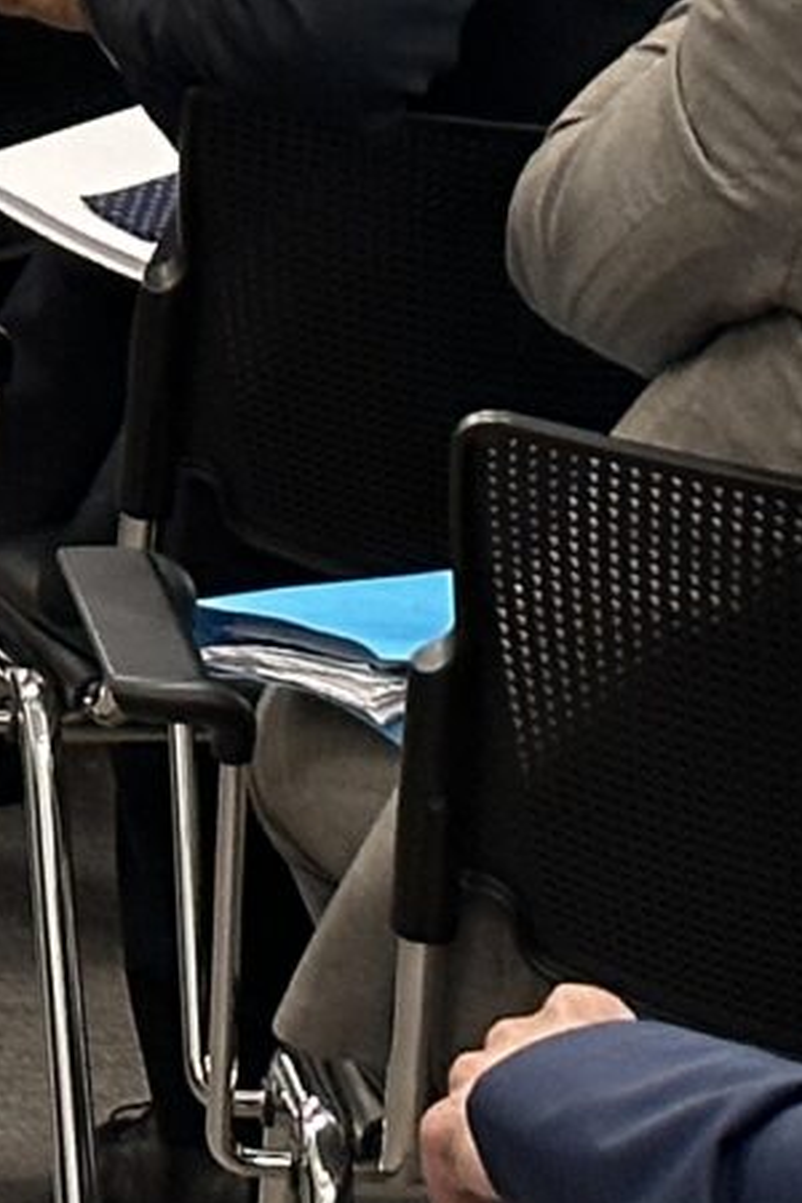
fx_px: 9490
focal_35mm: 284
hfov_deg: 4.7
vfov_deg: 7.0
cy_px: -1329
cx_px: -1476
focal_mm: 6.86
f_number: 1.78
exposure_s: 1/88
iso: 80
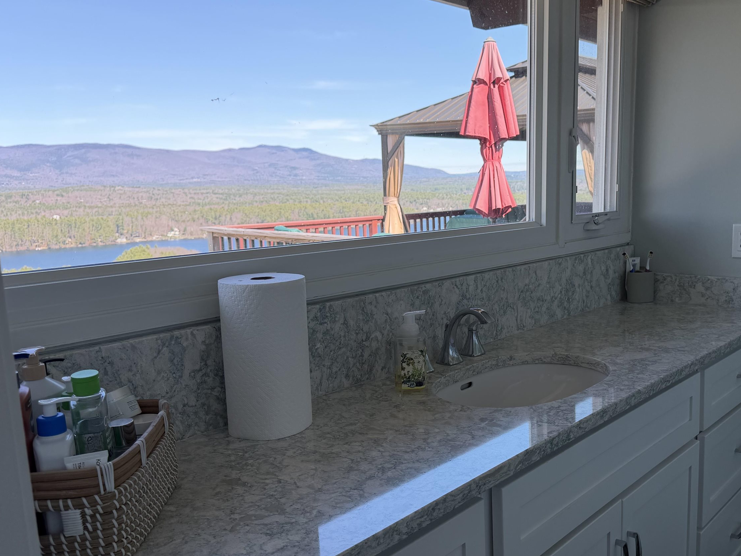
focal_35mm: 33
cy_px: 297
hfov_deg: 54.4
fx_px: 706
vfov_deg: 42.9
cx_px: 487
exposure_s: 1/849
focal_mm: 6.76
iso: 100
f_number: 1.78
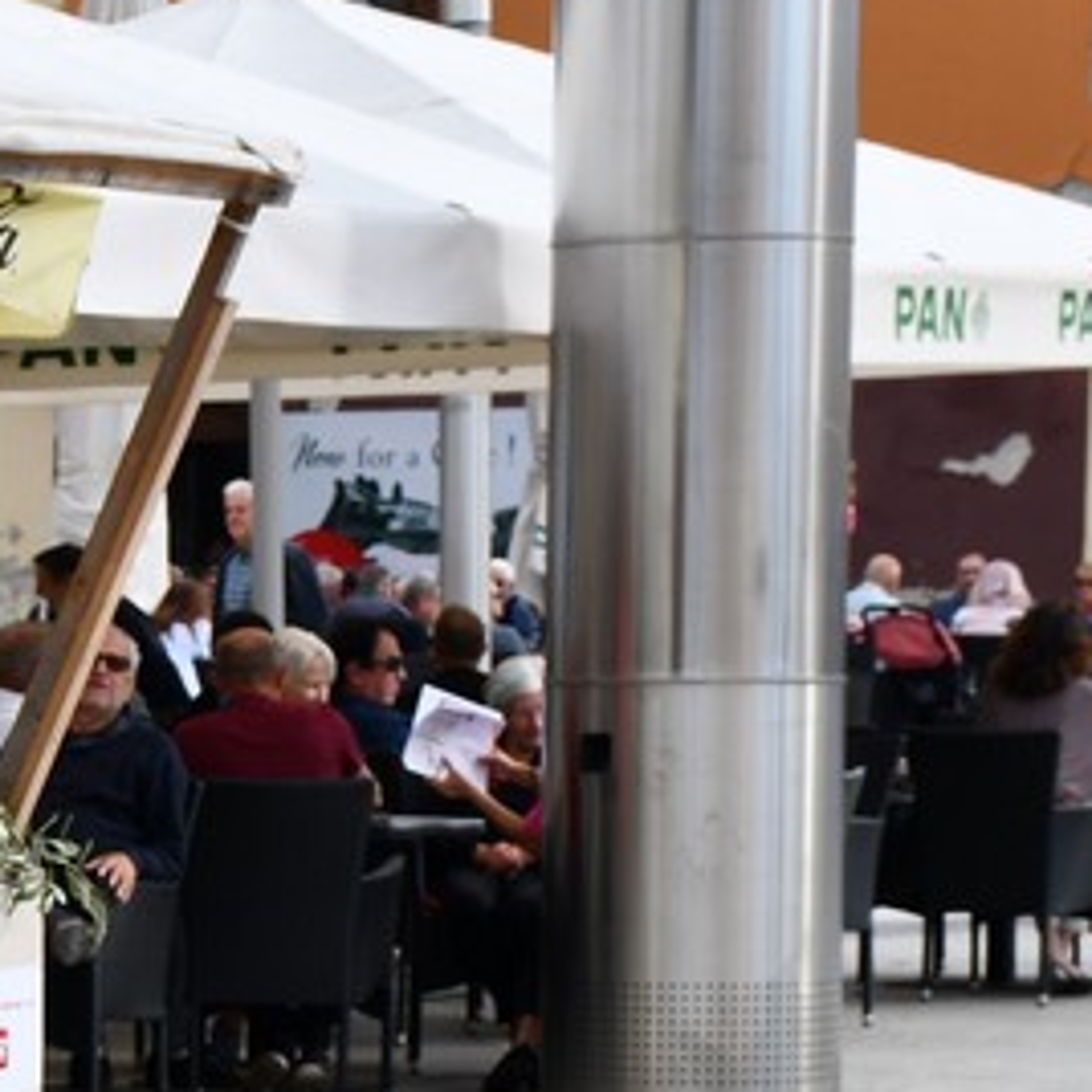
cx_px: -632
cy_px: 939
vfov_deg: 8.9
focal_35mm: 195
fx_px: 6960
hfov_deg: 8.7
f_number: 8
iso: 160
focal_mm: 40
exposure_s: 1/250
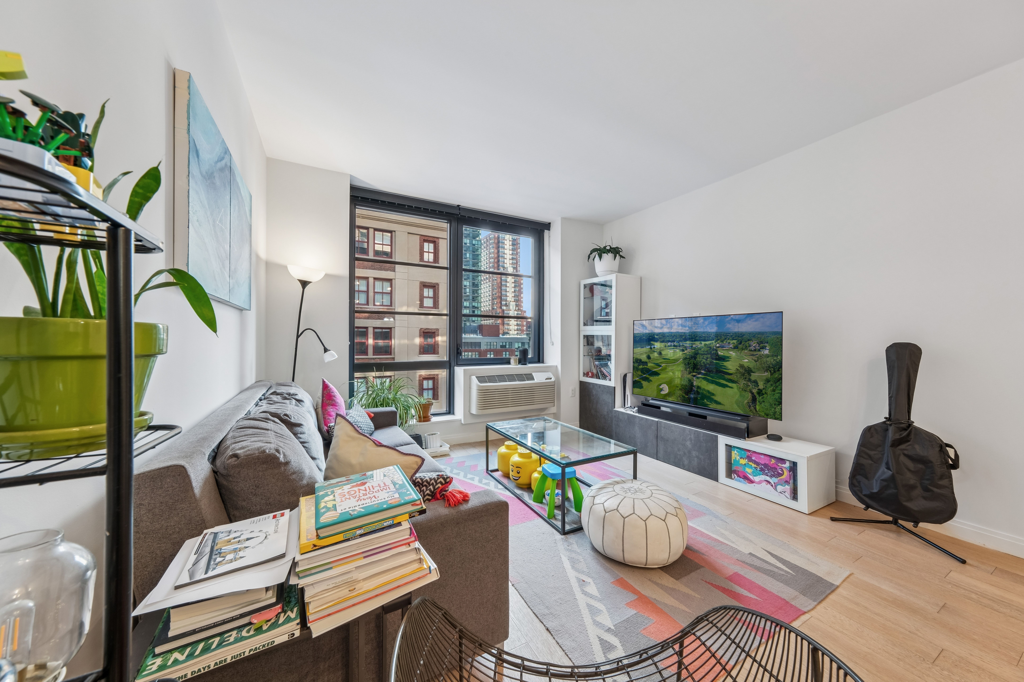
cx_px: 512
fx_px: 341
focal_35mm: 12
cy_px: 341
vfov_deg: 90.0
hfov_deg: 112.6
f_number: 8
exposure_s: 1/8
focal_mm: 8
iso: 200
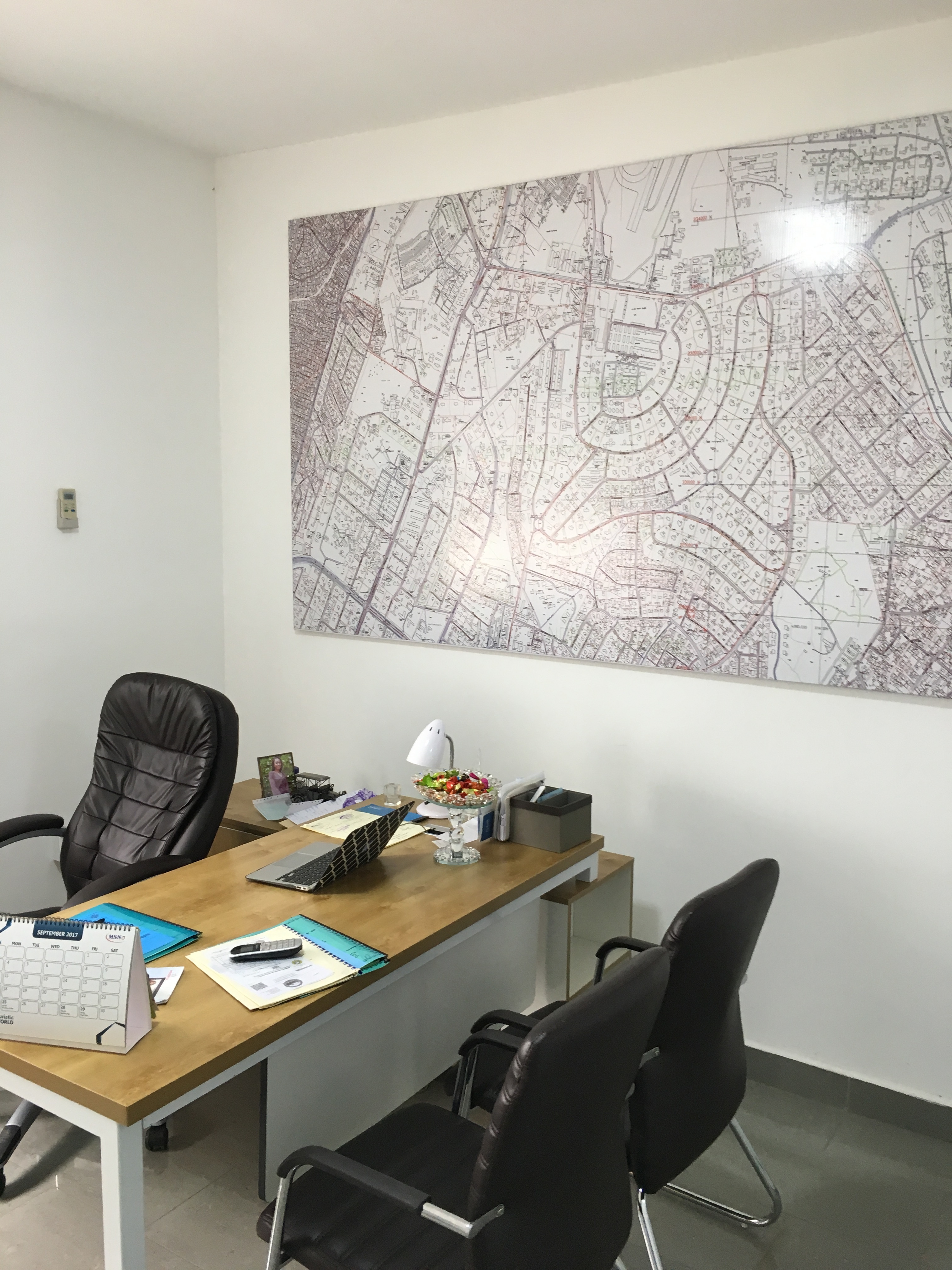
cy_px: 635
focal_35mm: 29
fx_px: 1063
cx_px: 476
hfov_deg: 48.2
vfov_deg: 61.7
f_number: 2.2
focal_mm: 4.15
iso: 80
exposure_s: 1/33
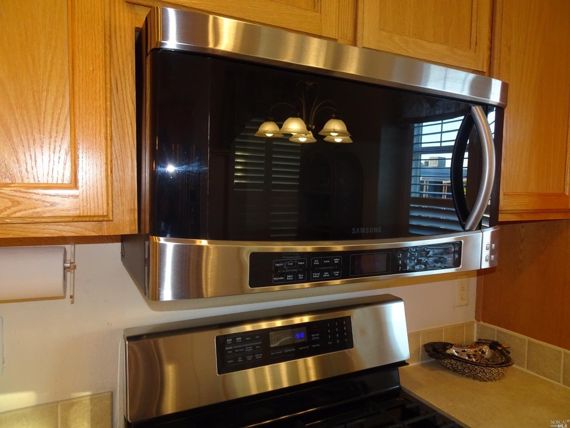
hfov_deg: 71.6
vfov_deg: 56.8
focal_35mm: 24
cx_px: 285
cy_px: 214
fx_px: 395
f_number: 3.5
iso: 200
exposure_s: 1/30
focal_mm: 4.1
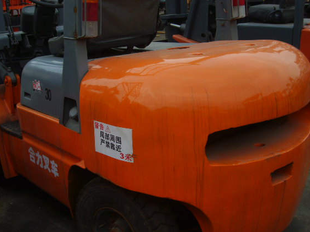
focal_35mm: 49
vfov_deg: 29.6
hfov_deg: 38.9
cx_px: 135
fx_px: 439
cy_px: 127
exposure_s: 1/250
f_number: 3
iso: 50
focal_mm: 7.2
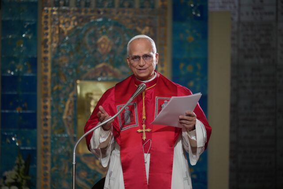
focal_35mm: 400
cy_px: 94
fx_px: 3145
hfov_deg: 5.2
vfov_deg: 3.4
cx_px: 142
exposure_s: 1/320
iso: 3200
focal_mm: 400
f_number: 5.6
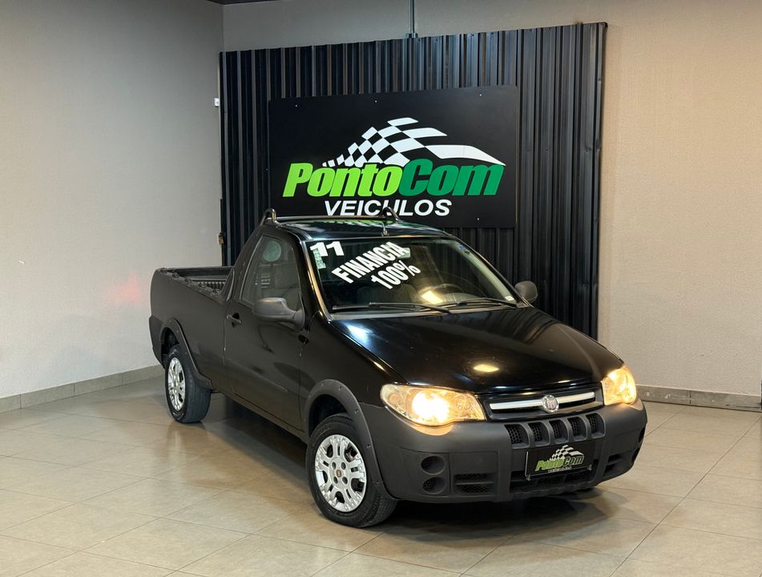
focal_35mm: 48
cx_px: 381
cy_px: 288
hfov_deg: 39.5
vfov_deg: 30.4
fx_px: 1060
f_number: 1.78
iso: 320
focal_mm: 6.76
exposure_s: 1/40
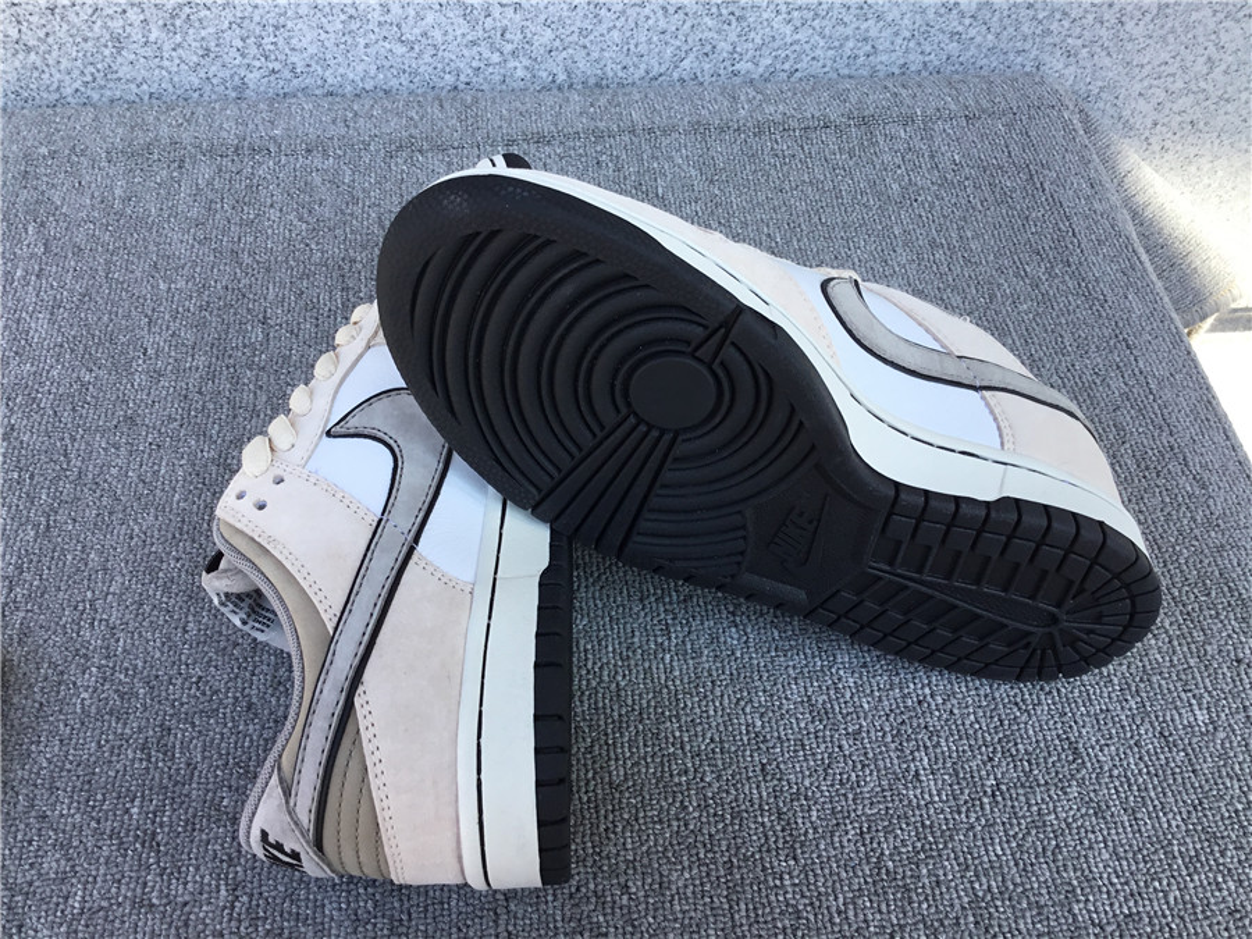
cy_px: 470
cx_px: 626
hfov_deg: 58.4
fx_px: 1121
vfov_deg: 45.4
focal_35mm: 31
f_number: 2.4
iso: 25
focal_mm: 3.3
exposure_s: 1/354
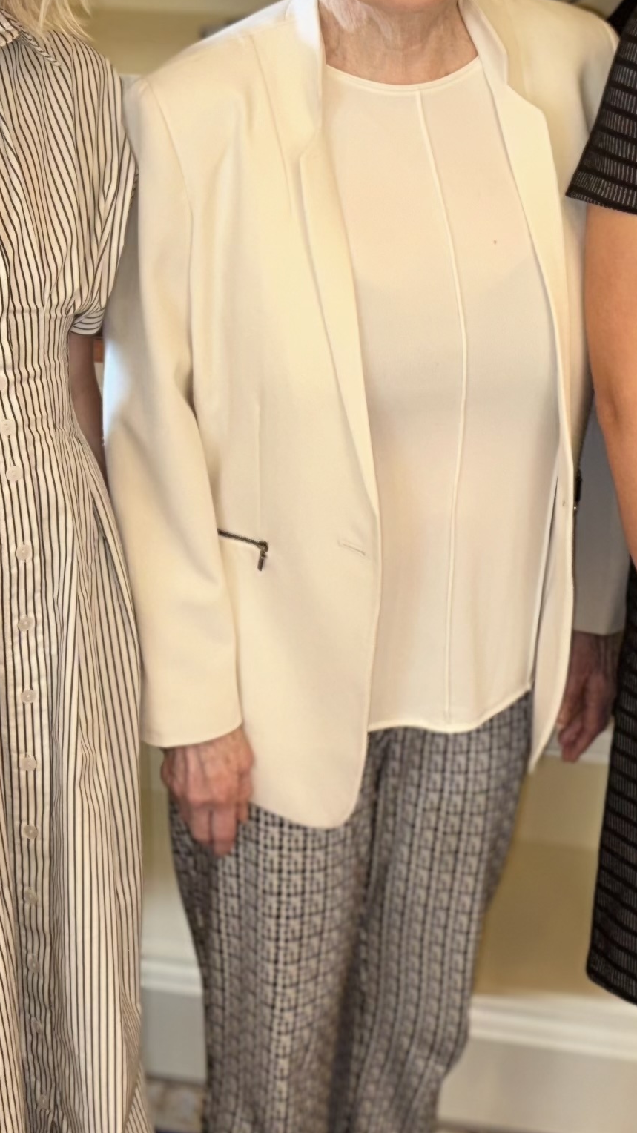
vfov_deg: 29.9
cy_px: 227
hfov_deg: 17.5
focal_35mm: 69
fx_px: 2073
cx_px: 254
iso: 64
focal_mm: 6.86
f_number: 1.78
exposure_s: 1/36
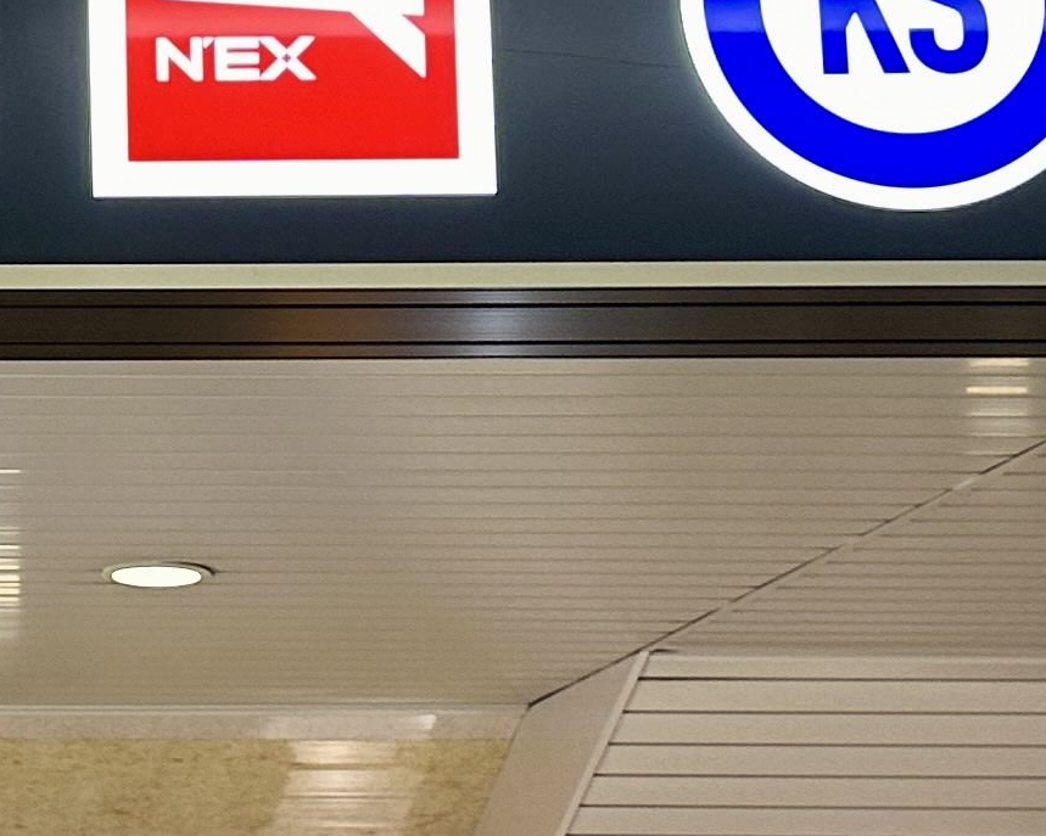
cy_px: 622
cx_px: -384
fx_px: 3405
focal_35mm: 110
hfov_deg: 16.3
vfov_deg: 14.0
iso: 160
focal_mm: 6.86
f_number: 1.78
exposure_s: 1/50
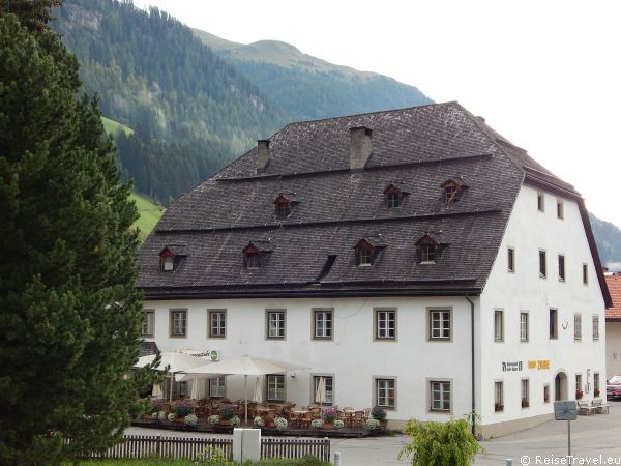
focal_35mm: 54
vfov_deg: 27.0
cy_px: 233
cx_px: 310
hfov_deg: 35.5
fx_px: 969
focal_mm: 9.7
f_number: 3.8
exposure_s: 1/250
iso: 125
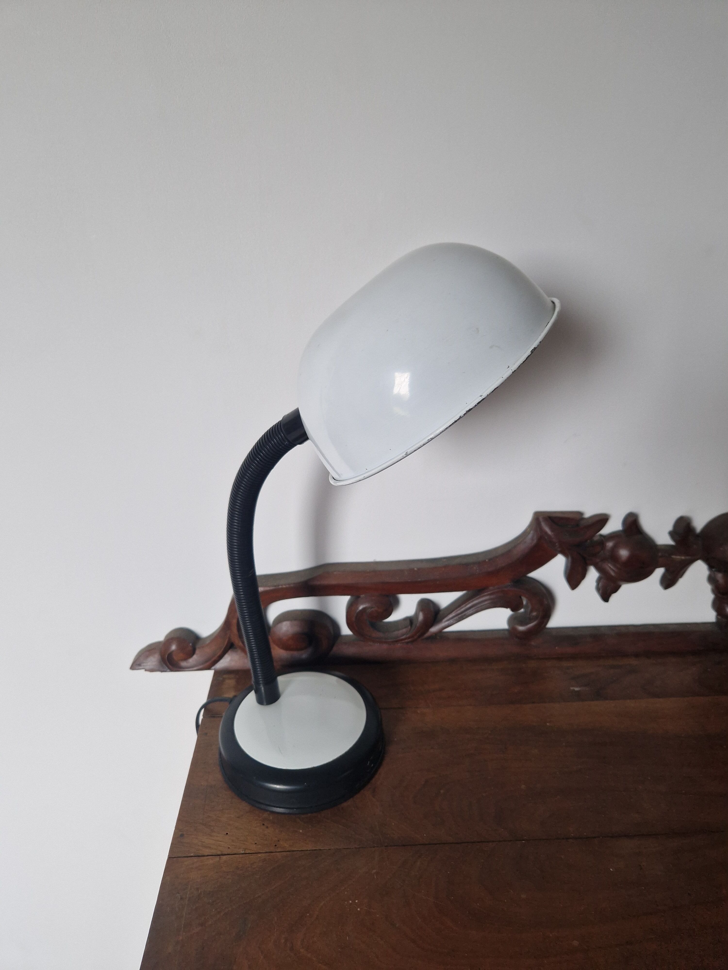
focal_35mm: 23
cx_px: 364
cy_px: 485
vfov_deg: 73.9
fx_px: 645
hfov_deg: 58.9
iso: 50
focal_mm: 5.4
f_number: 1.8
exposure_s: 1/100
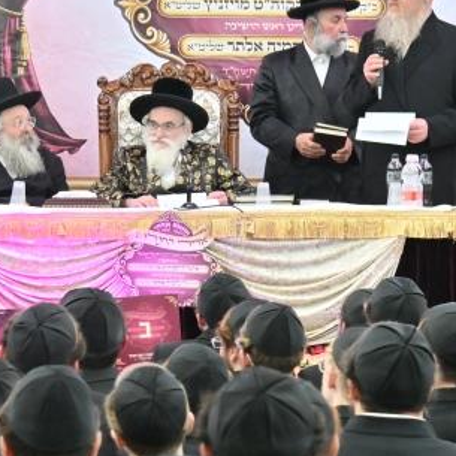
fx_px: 2549
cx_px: 170
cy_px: 135
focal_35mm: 171
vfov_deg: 10.2
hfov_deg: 10.2
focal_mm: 40
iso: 400
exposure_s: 1/160
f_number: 4
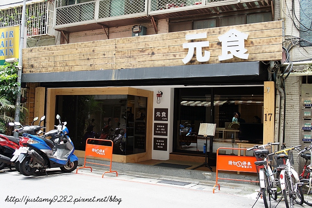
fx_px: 273
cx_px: 156
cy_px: 104
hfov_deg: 59.5
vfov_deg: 41.7
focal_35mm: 32
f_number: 4
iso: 200
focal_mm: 21
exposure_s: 1/80
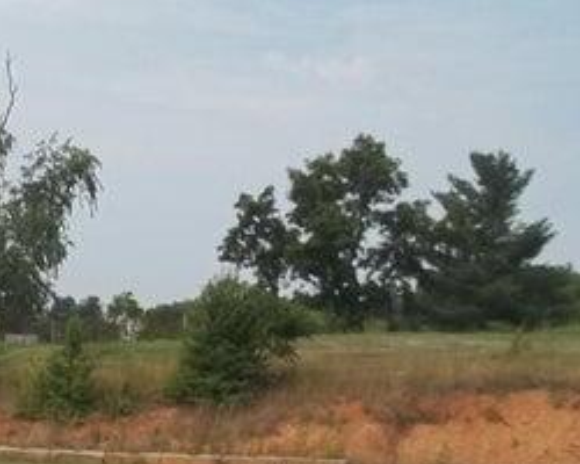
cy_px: 332
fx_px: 1888
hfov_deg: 16.4
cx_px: -208
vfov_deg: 14.0
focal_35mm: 110
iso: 64
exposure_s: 1/125
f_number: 8
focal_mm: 5.9
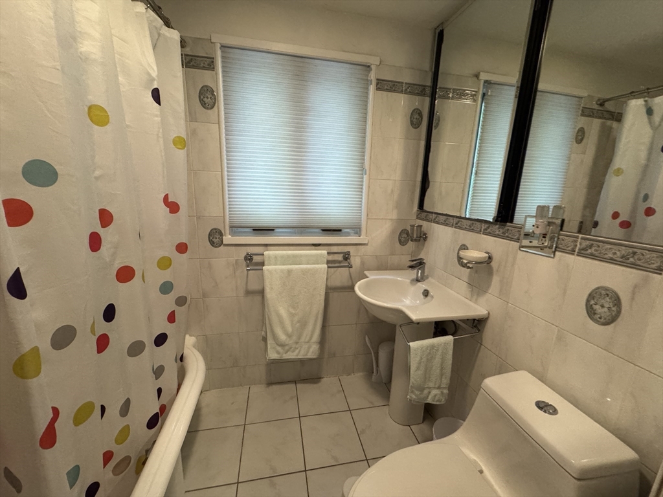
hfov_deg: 102.1
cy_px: 248
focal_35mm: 14
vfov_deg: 85.7
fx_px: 268
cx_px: 332
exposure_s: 1/60
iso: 640
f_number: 2.2
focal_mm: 2.22
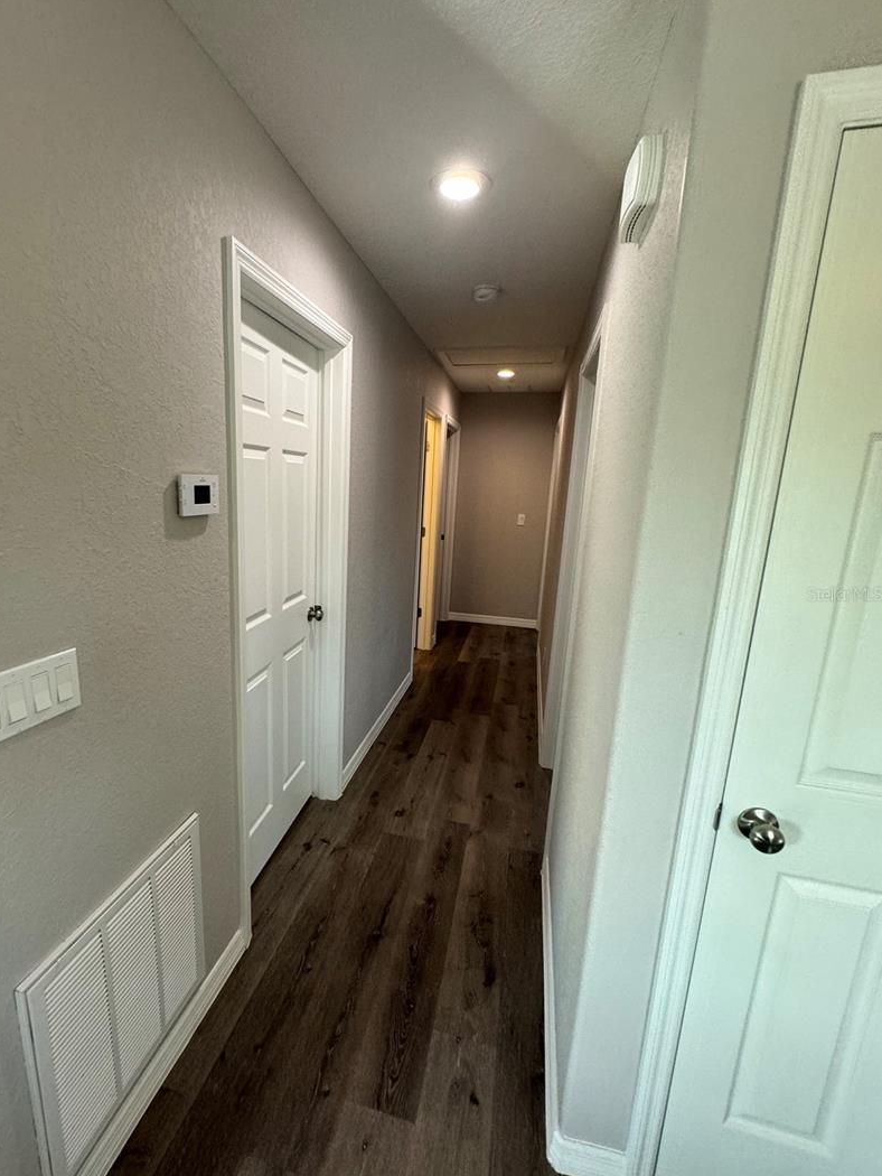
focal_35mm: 16
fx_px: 543
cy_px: 594
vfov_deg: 94.5
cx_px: 383
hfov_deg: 77.7
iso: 250
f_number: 2.2
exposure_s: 1/120
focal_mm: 2.22
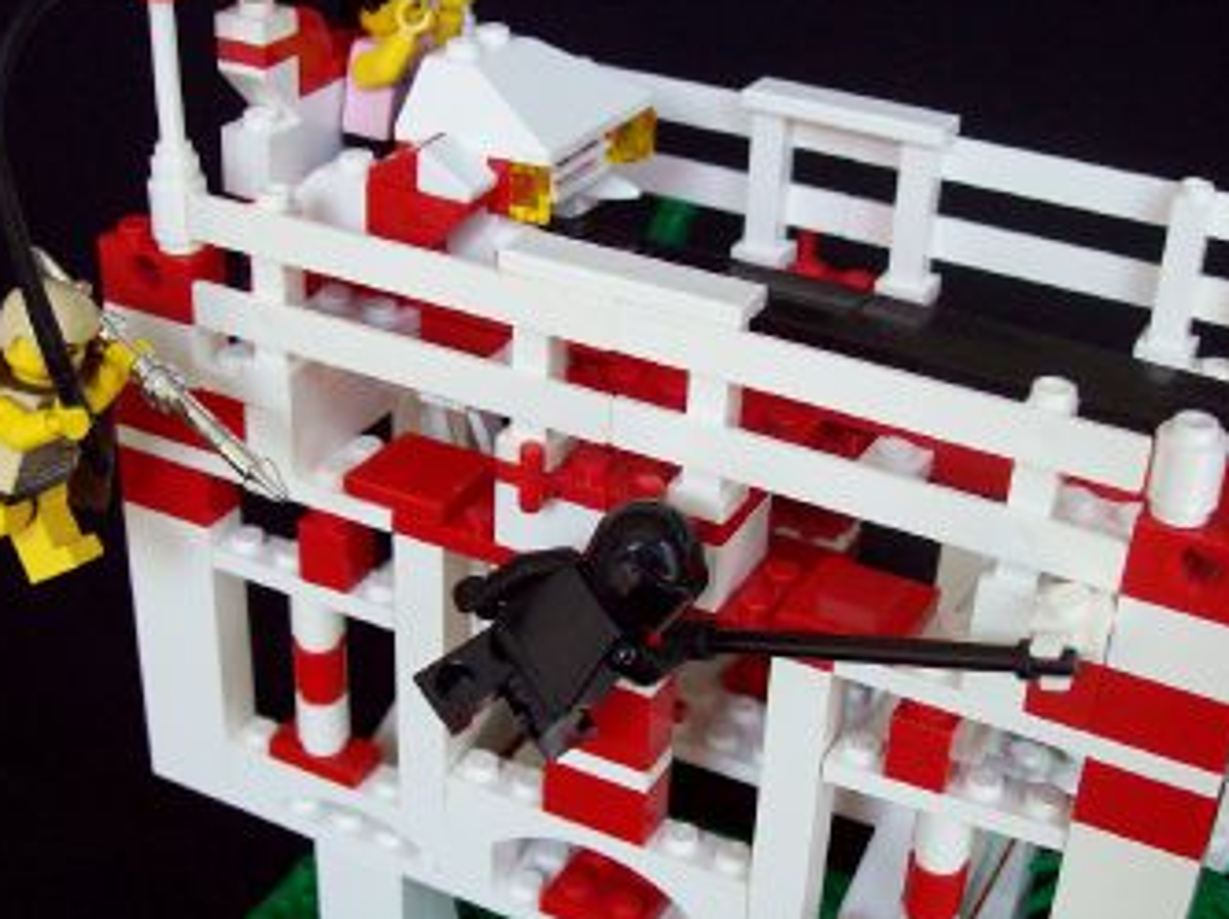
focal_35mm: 54
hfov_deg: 35.6
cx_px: 568
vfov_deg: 27.0
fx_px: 1915
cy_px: 478
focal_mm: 7.6
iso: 123
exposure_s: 1/42
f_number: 3
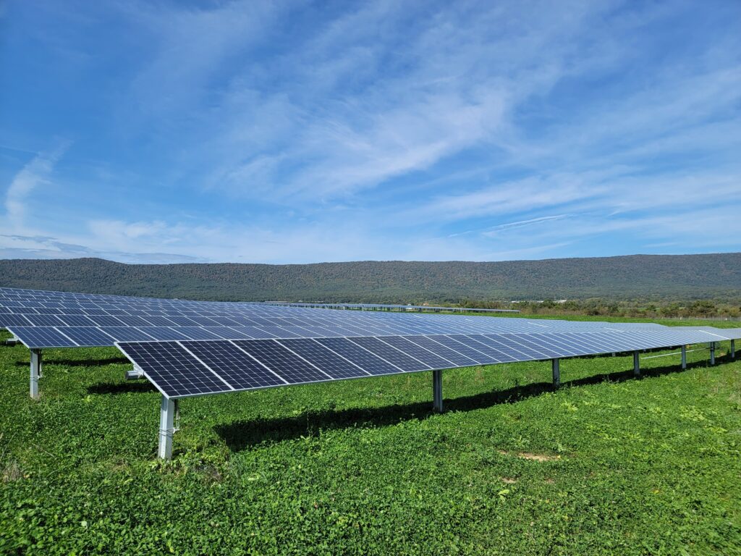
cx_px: 370
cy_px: 278
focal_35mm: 24
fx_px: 514
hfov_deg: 71.6
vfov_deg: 56.8
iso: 16
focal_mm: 6.7
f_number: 1.8
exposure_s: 1/1129
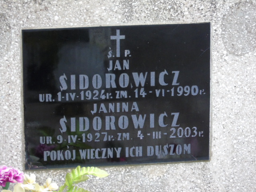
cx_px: 128
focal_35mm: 163
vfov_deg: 9.1
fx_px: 1205
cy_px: 96
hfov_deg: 12.1
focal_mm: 29
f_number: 4.9
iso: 400
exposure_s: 1/60
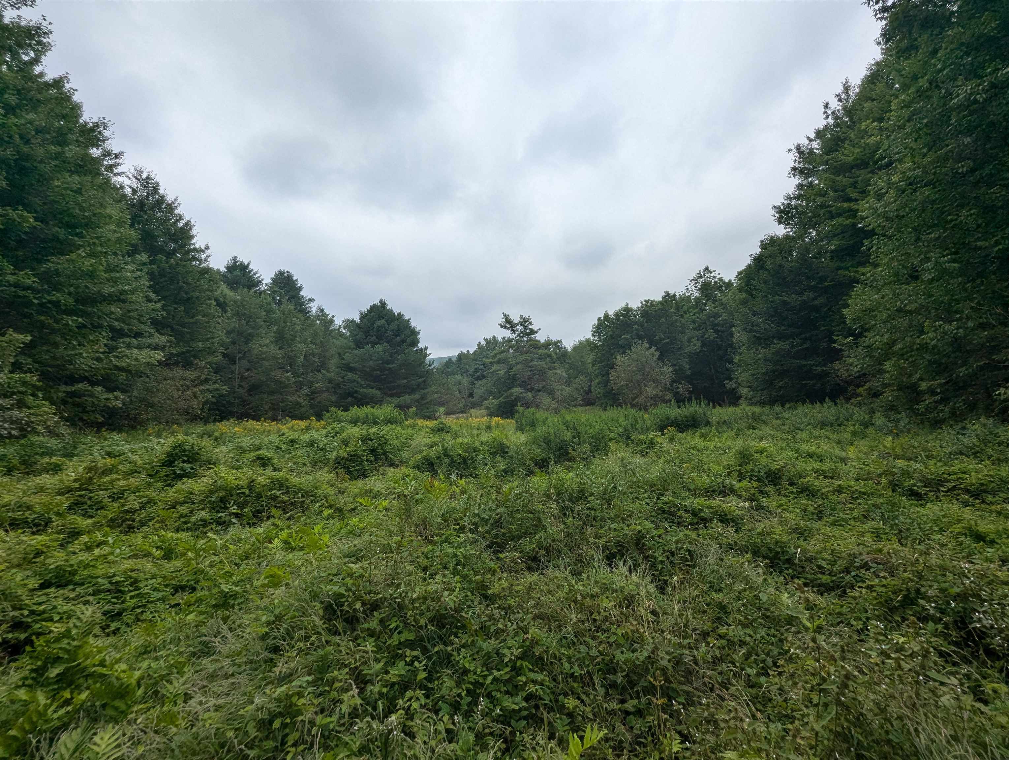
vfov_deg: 90.1
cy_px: 380
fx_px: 379
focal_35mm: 13
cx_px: 504
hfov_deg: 106.1
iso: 47
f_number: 2.2
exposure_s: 1/928
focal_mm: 1.95
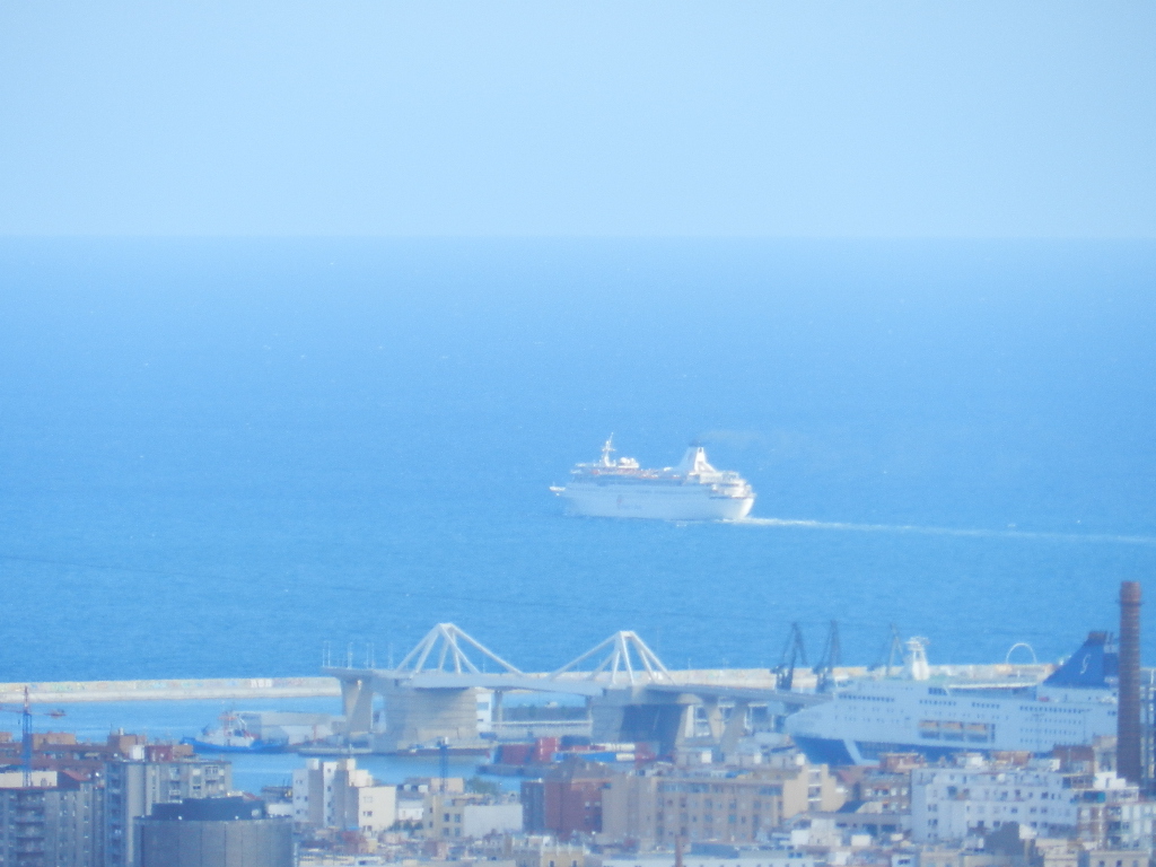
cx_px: 578
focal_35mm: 669
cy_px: 434
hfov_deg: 3.0
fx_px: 22341
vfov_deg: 2.2
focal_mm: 118.9
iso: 160
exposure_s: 1/500
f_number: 5.7
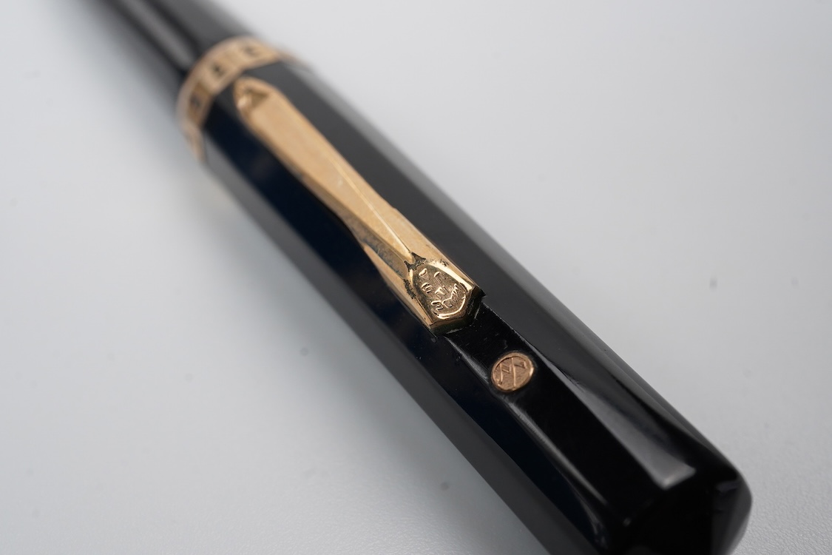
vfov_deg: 29.9
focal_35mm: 45
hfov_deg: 43.6
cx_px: 416
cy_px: 278
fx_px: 1040
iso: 400
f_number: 20
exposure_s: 1/100
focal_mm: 30
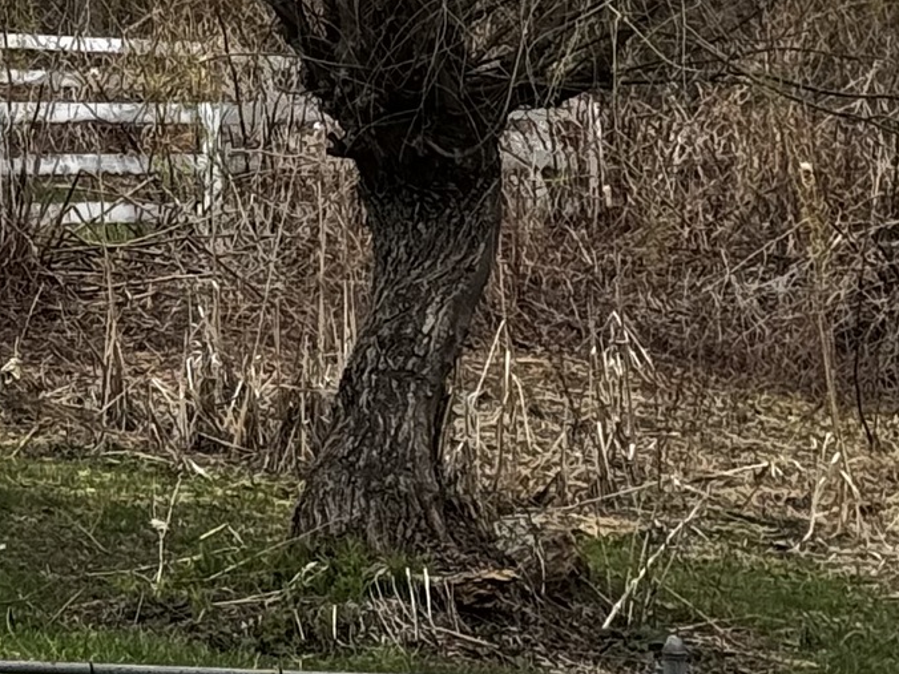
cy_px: -132
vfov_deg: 6.8
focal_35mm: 218
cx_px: -887
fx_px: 5662
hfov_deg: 8.6
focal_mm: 6.76
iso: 64
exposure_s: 1/1366
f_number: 1.78
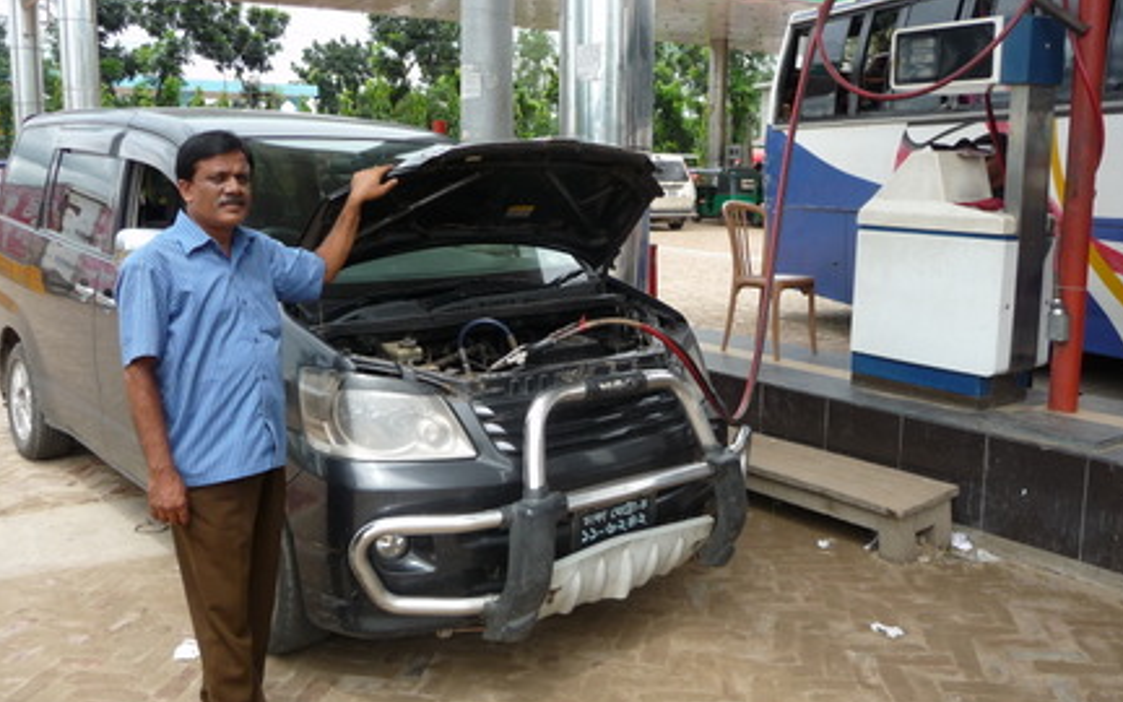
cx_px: 559
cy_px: 309
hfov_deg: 58.1
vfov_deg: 38.3
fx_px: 1010
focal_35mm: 33
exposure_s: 1/400
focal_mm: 4.7
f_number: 3.3
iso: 100
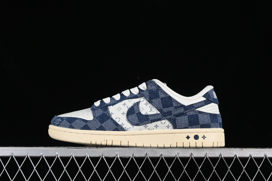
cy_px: 90
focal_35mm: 75
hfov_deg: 27.0
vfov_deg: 18.2
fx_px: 567
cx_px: 136
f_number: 8
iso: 160
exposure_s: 1/80
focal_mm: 50
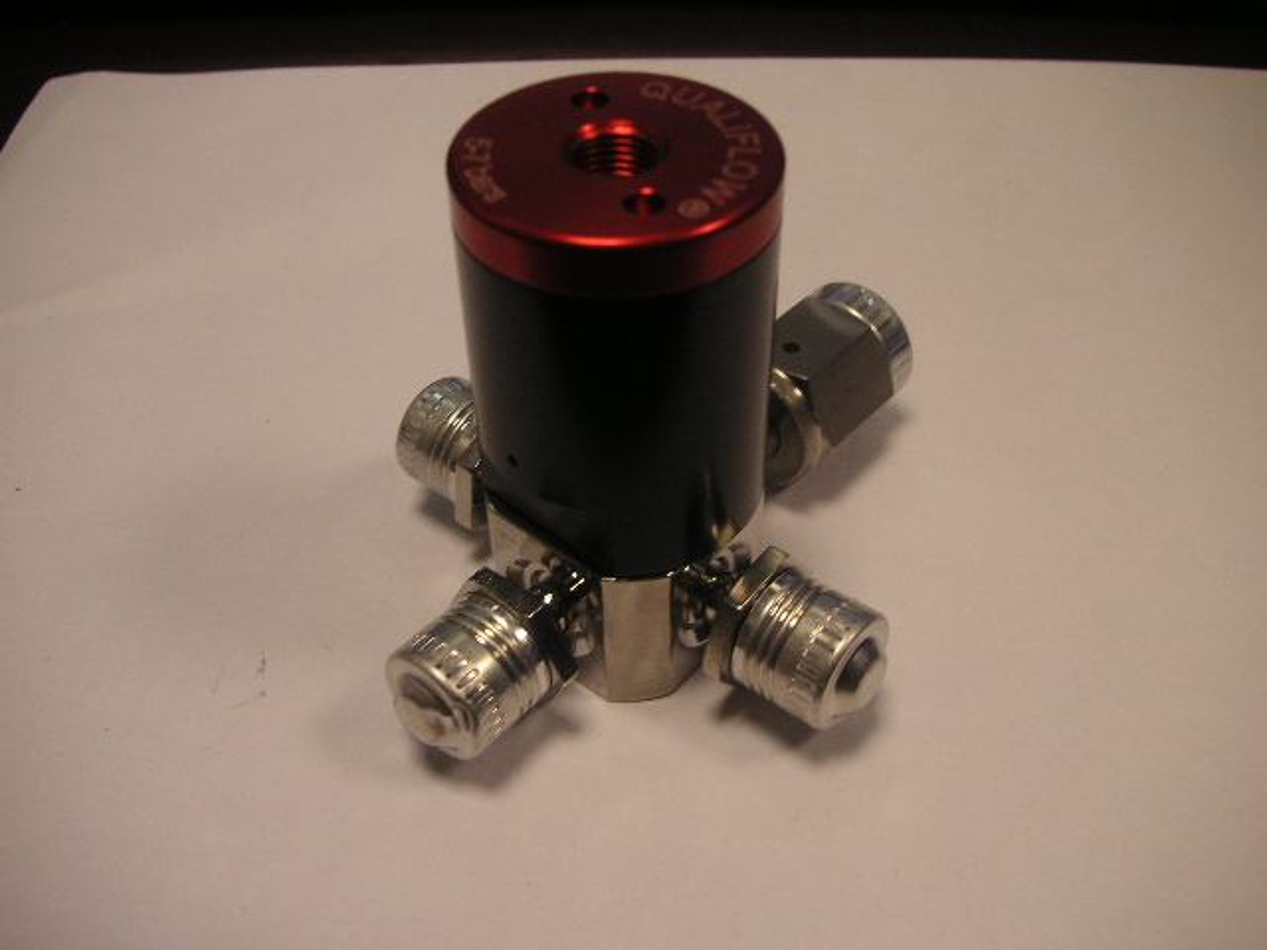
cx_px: 634
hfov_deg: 50.1
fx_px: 1354
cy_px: 475
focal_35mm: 37
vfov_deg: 38.7
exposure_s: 1/45
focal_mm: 6.1
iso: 80
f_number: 2.8
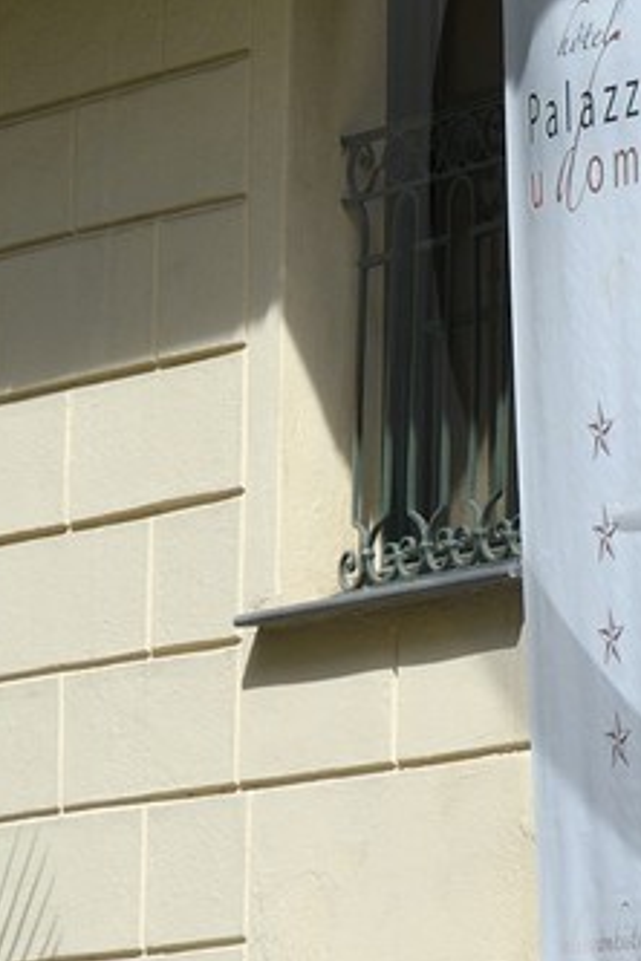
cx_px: 1227
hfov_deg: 4.0
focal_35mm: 336
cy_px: 179
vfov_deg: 6.1
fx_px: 8973
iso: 200
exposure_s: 1/200
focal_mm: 70
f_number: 13
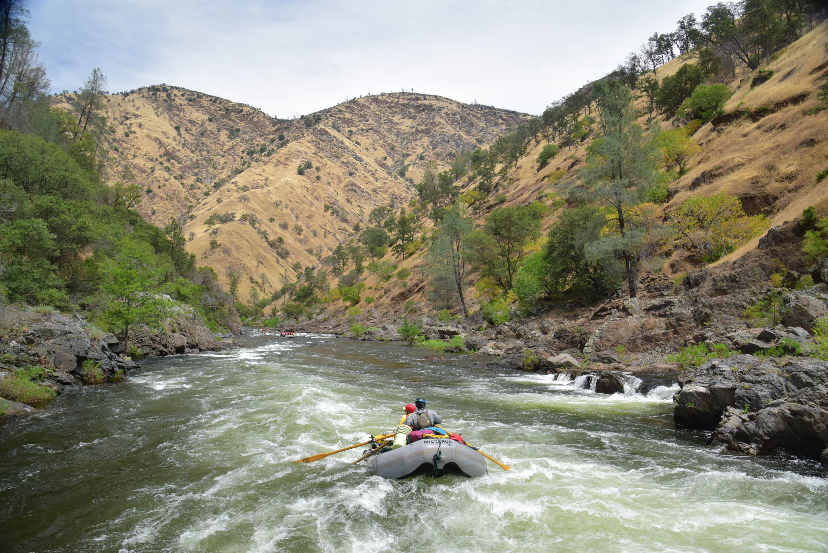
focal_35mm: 24
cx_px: 414
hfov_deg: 73.7
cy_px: 276
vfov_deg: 53.2
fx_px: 552
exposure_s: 1/800
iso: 800
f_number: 8
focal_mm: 16
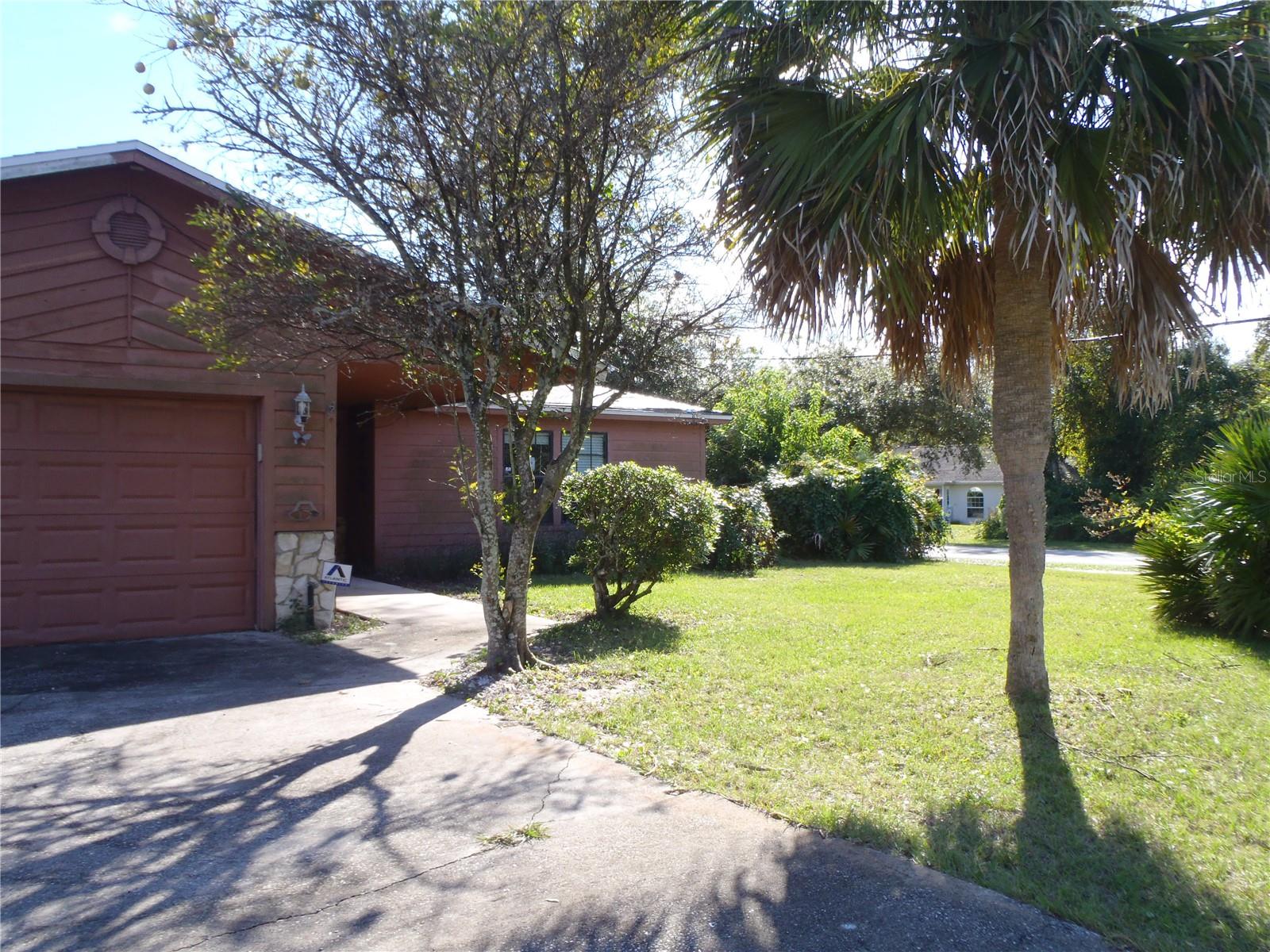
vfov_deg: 49.7
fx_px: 1027
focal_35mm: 28
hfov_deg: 63.4
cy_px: 476
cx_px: 635
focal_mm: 5
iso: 80
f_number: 3.9
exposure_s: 1/200
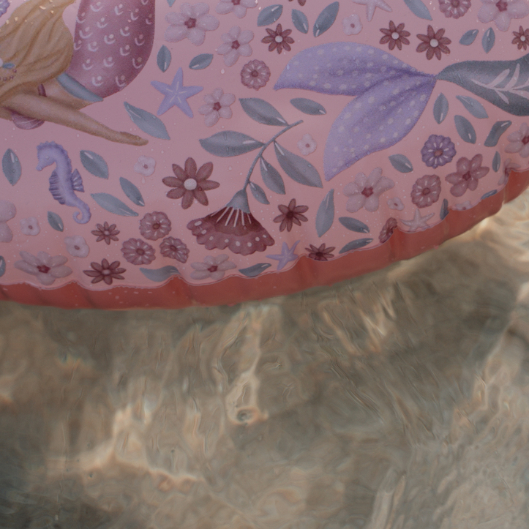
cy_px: 2
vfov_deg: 12.2
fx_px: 2438
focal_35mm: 141
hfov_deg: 12.4
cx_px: 360
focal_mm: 75
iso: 100
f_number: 5.6
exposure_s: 1/500
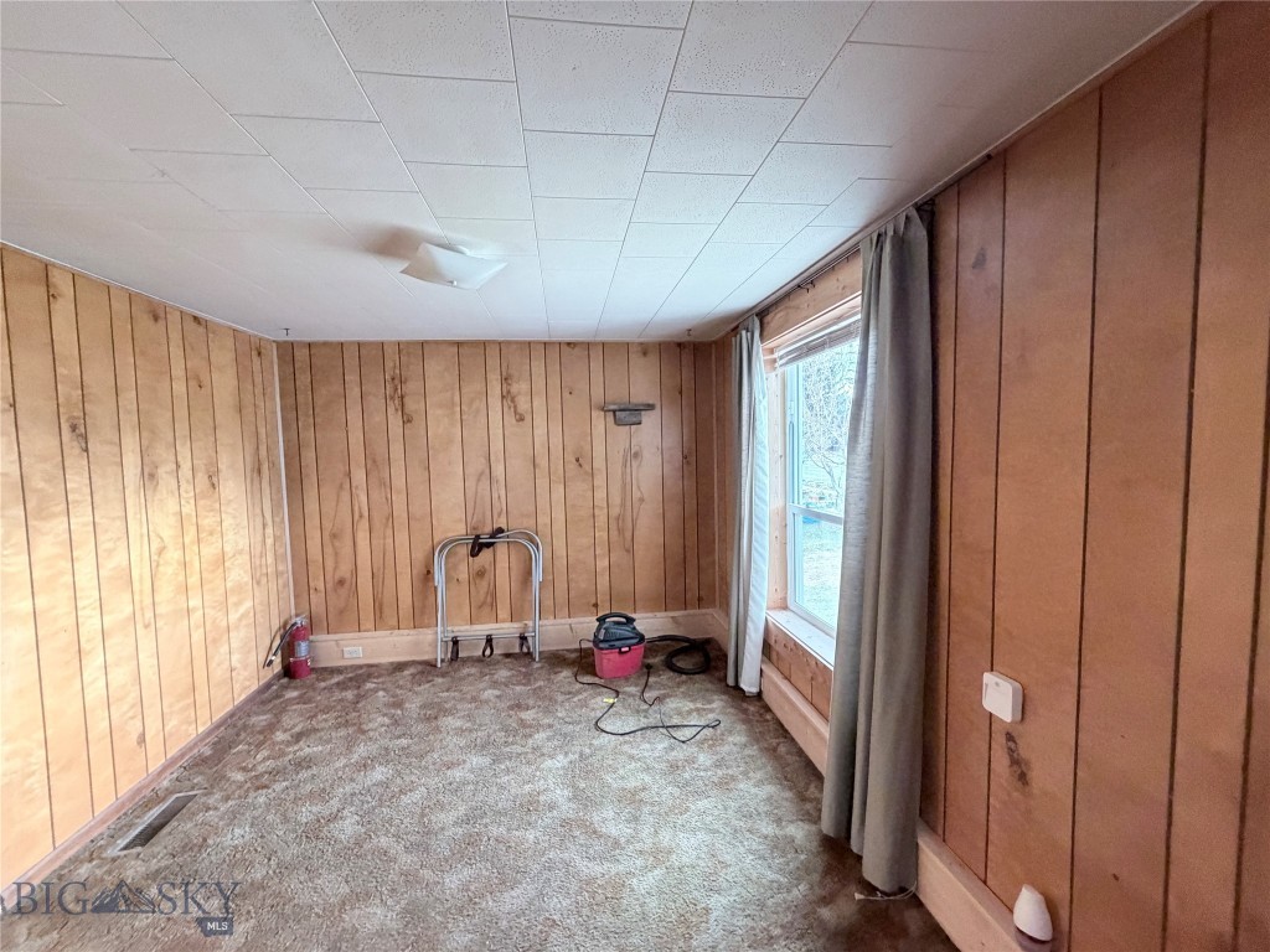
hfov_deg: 102.1
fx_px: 514
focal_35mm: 14
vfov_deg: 85.7
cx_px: 635
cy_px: 476
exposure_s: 1/60
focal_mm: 2.22
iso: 500
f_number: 2.2
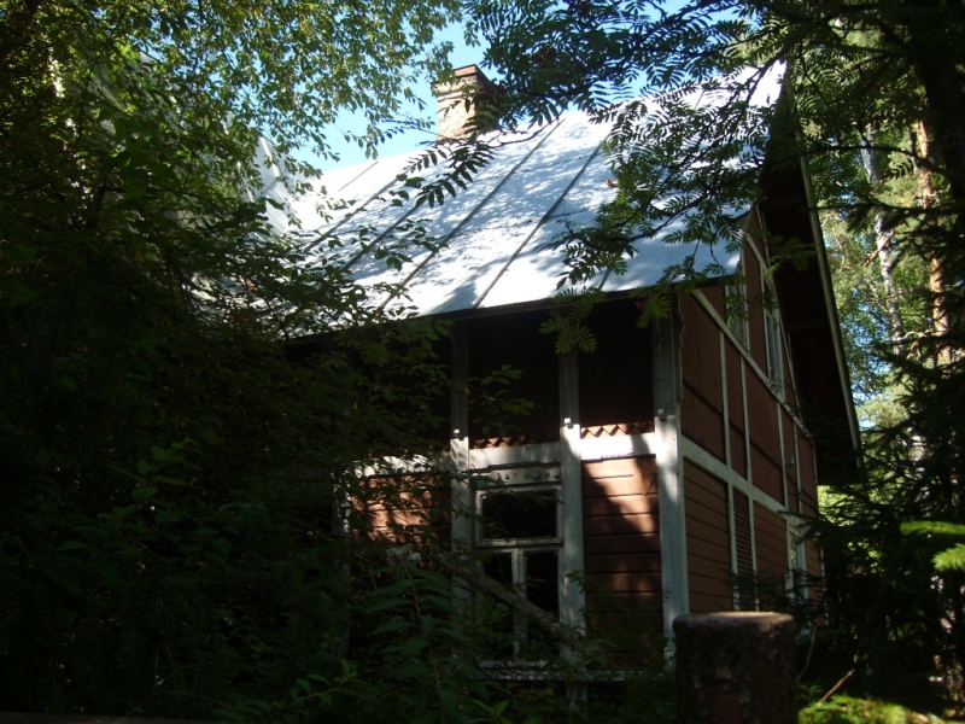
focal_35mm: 35
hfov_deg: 52.6
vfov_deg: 40.7
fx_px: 976
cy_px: 362
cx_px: 482
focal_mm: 5.8
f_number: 2.8
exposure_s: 1/323
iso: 50
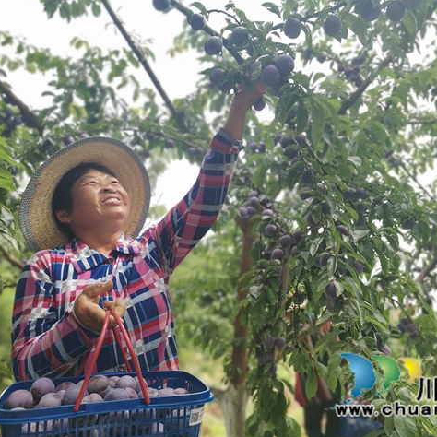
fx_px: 443
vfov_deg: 52.5
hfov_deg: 52.3
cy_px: 220
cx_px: 253
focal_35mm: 31
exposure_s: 1/420
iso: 50
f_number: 2.4
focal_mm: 4.75
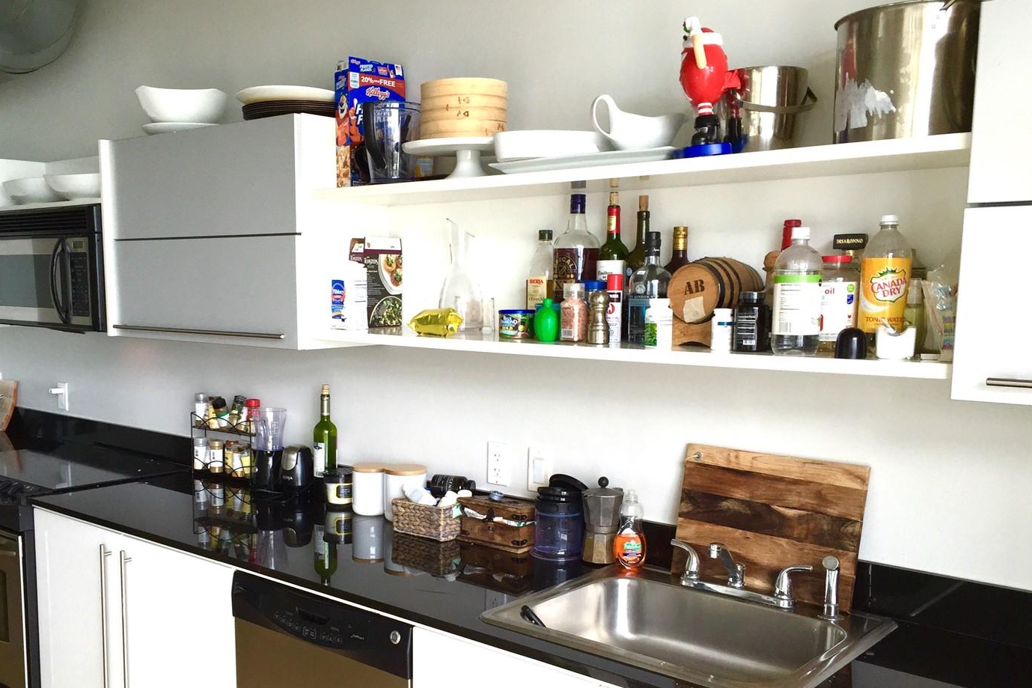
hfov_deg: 54.2
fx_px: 1003
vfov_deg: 37.6
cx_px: 440
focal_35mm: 35
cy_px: 427
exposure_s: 1/120
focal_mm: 4.15
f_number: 2.2
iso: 50
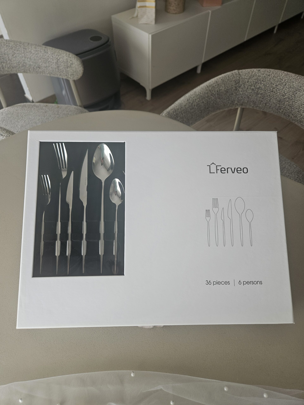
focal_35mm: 23
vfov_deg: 73.9
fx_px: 269
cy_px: 202
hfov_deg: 58.9
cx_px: 152
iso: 50
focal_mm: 5.4
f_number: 1.8
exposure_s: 1/180
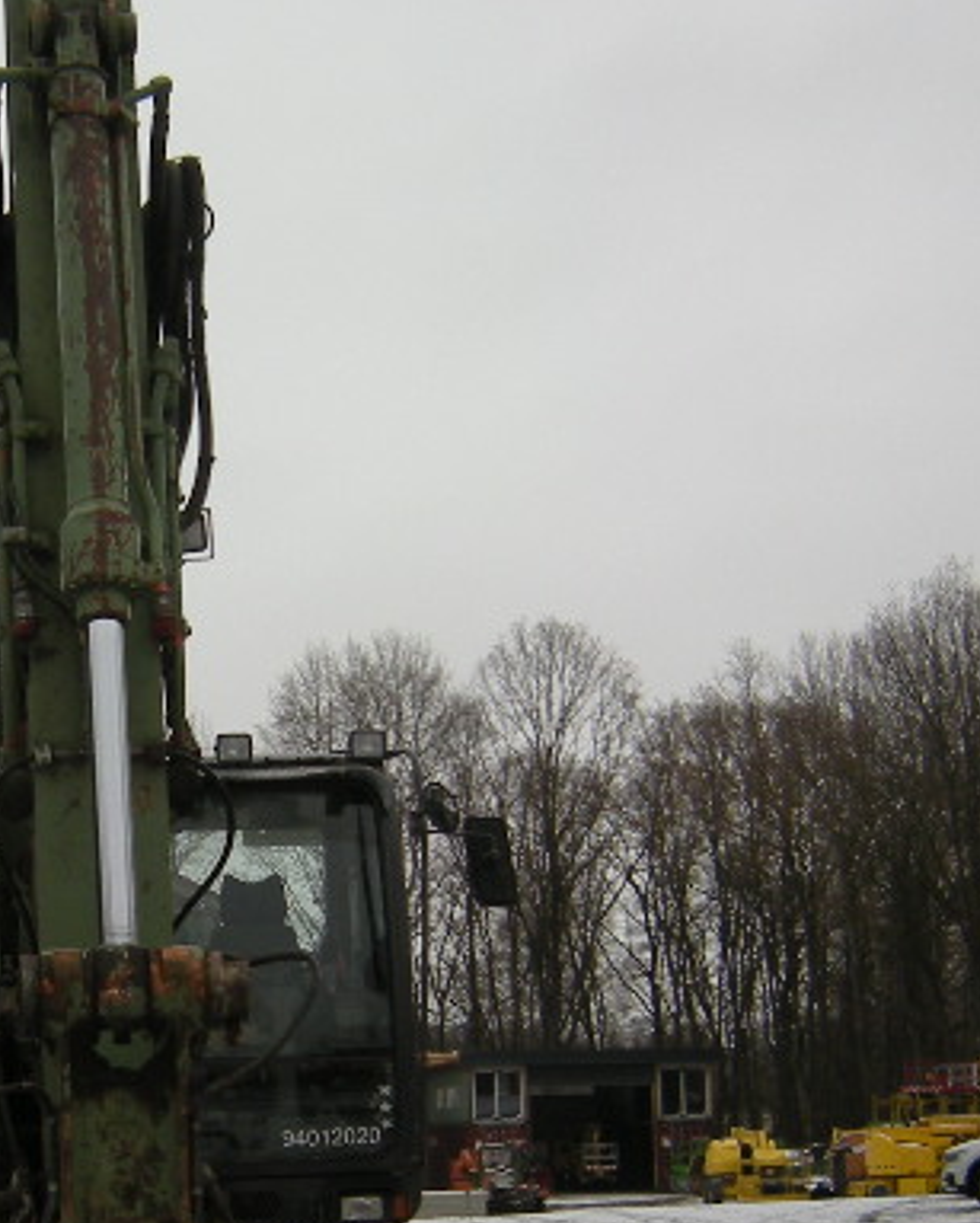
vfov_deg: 25.7
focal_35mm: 73
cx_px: 29
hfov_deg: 20.4
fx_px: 2643
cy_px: 910
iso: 64
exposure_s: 1/234
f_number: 2.8
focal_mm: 4.7
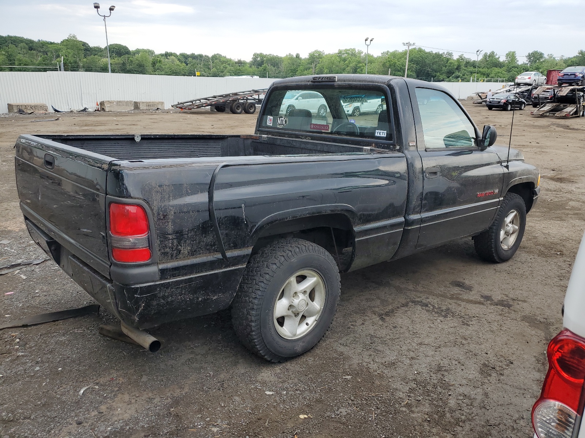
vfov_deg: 53.1
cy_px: 219
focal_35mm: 26
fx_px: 439
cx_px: 292
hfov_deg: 67.3
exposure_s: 1/556
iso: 50
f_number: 1.5
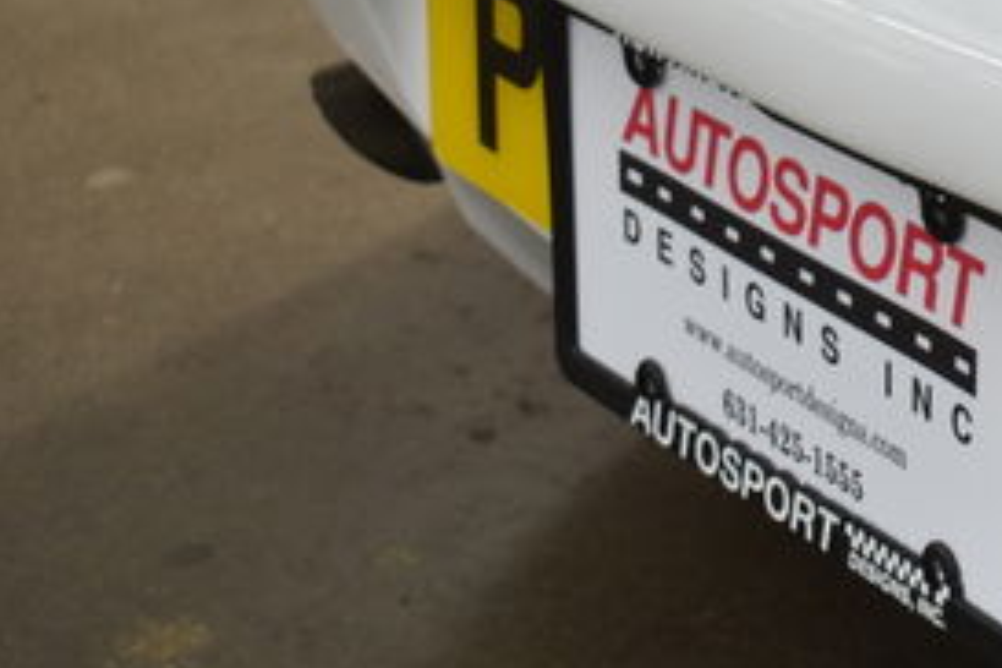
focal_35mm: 135
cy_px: -206
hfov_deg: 14.7
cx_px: 1219
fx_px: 3757
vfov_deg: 10.0
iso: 400
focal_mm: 32
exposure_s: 1/50
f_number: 4.5
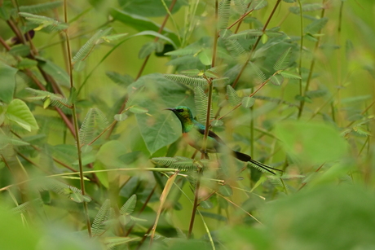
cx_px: 188
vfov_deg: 2.1
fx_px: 6767
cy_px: 125
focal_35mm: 650
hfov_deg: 3.2
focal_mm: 433
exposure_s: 1/1600
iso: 1000
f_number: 6.3
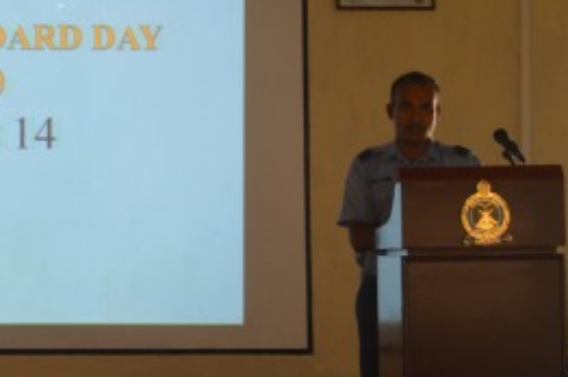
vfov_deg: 8.3
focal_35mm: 165
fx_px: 2600
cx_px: -56
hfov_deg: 12.3
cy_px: 208
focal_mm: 48
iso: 400
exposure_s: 1/20
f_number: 4.8
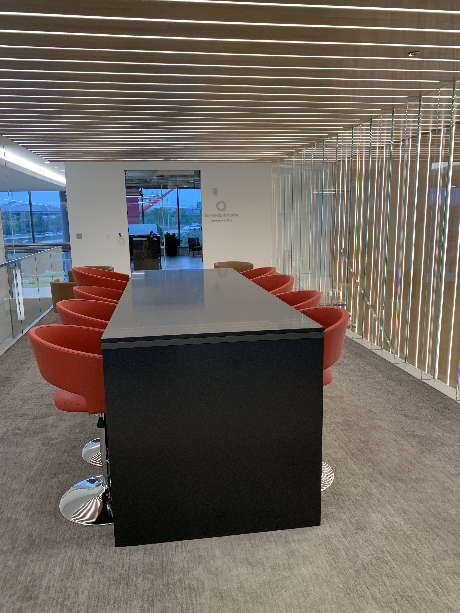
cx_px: 229
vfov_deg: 65.3
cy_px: 312
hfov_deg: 51.4
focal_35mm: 27
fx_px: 478
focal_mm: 4.25
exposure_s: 1/121
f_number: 1.8
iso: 64
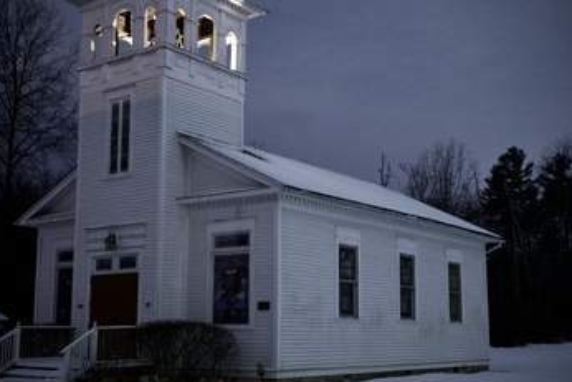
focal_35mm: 52
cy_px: 195
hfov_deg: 38.2
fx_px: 827
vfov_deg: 26.0
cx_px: 296
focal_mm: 26
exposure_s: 1/6
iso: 4000
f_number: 2.8
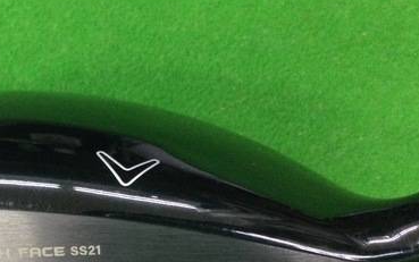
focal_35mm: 57
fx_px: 651
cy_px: 262
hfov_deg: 35.0
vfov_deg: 21.9
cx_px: 109
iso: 200
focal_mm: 3.3
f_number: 2.4
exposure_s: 1/30
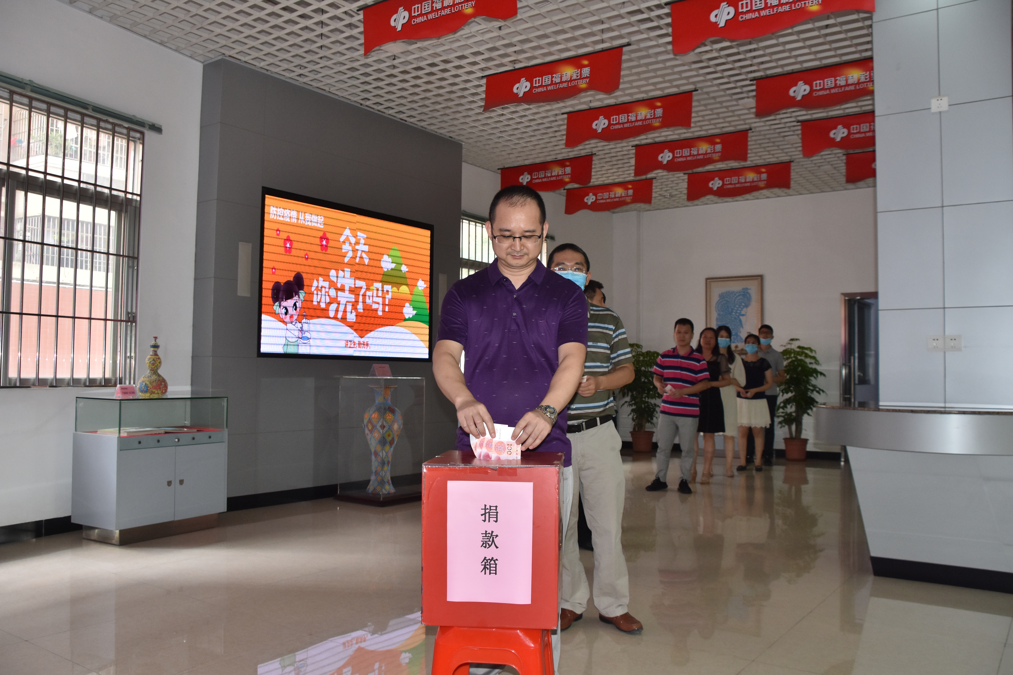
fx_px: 760
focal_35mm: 27
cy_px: 338
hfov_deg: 67.4
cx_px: 506
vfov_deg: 47.9
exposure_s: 1/100
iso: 640
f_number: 5
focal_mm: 18
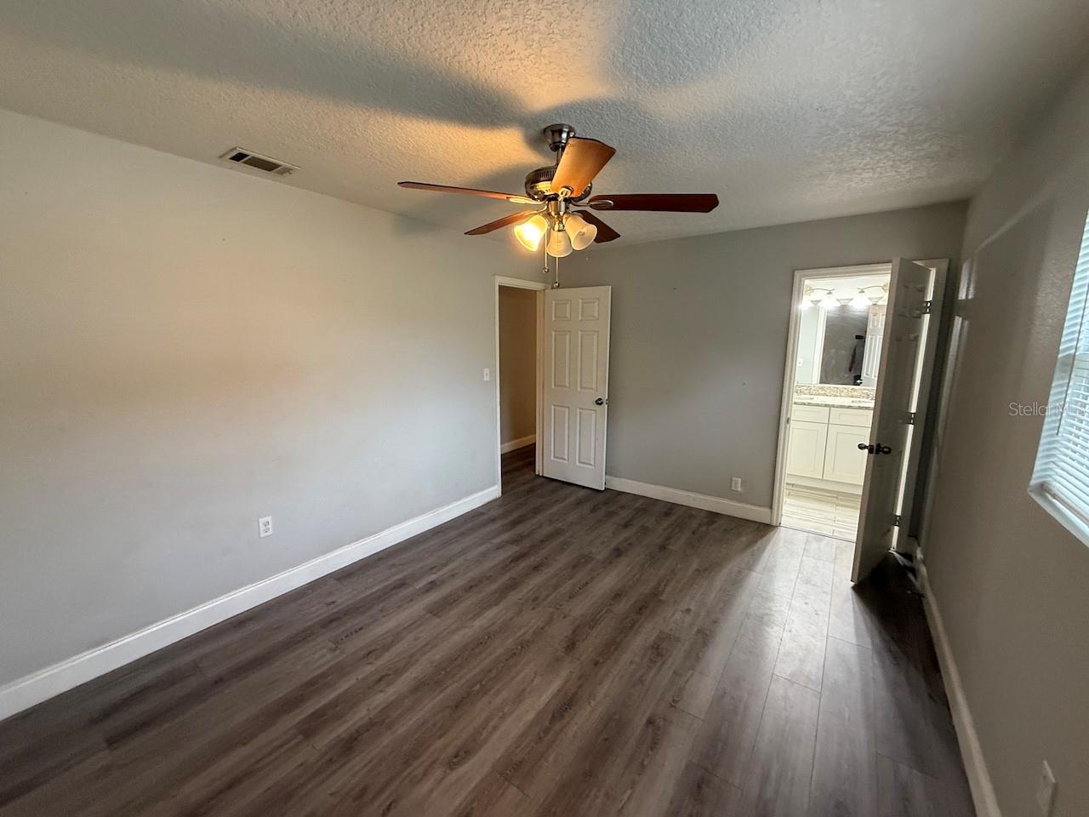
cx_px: 544
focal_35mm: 14
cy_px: 408
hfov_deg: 102.1
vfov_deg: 85.7
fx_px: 440
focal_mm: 2.22
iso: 400
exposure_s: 1/60
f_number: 2.2
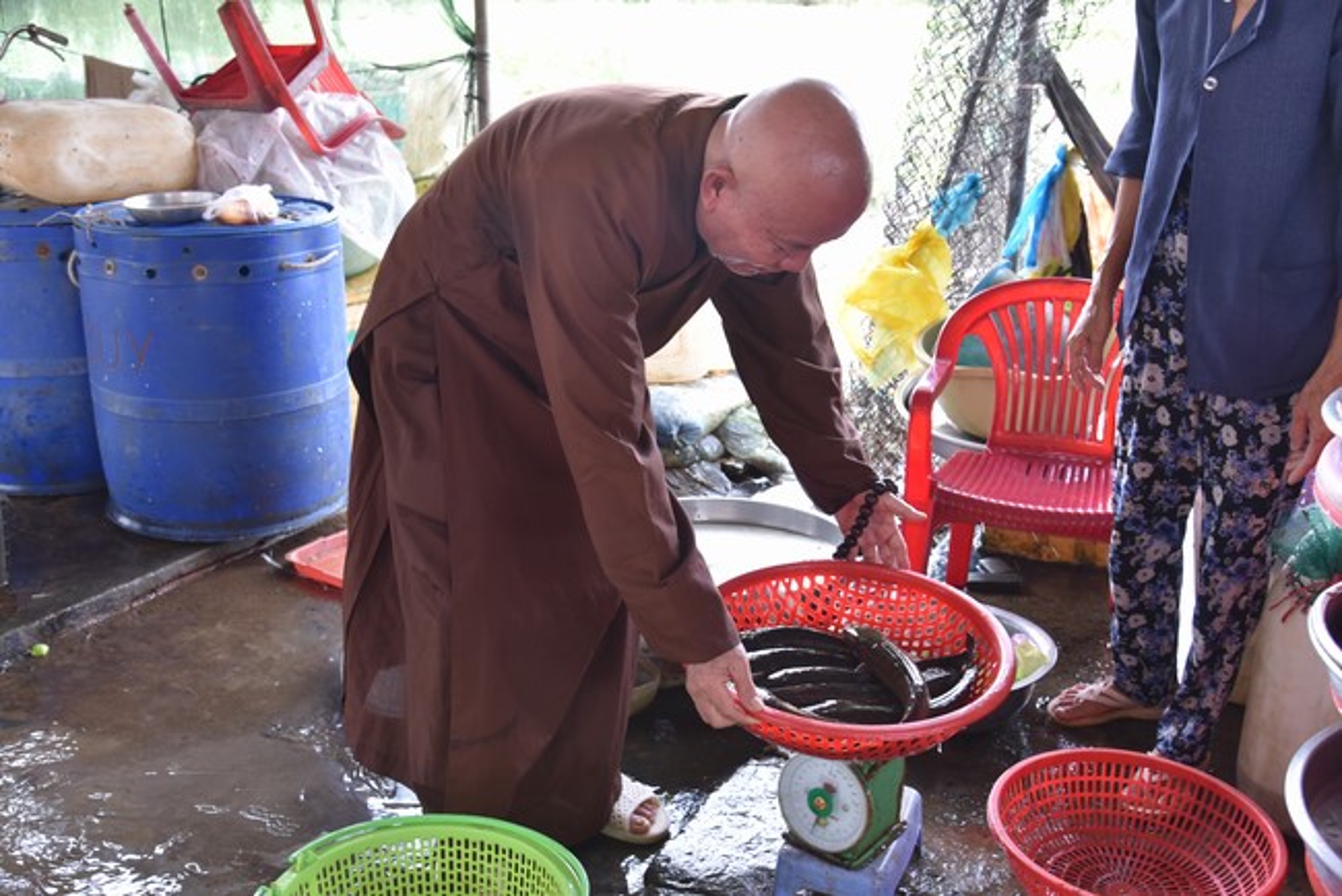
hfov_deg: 54.4
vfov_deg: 37.9
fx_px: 1305
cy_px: 448
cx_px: 671
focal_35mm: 35
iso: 640
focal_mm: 35
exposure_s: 1/80
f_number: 4.5
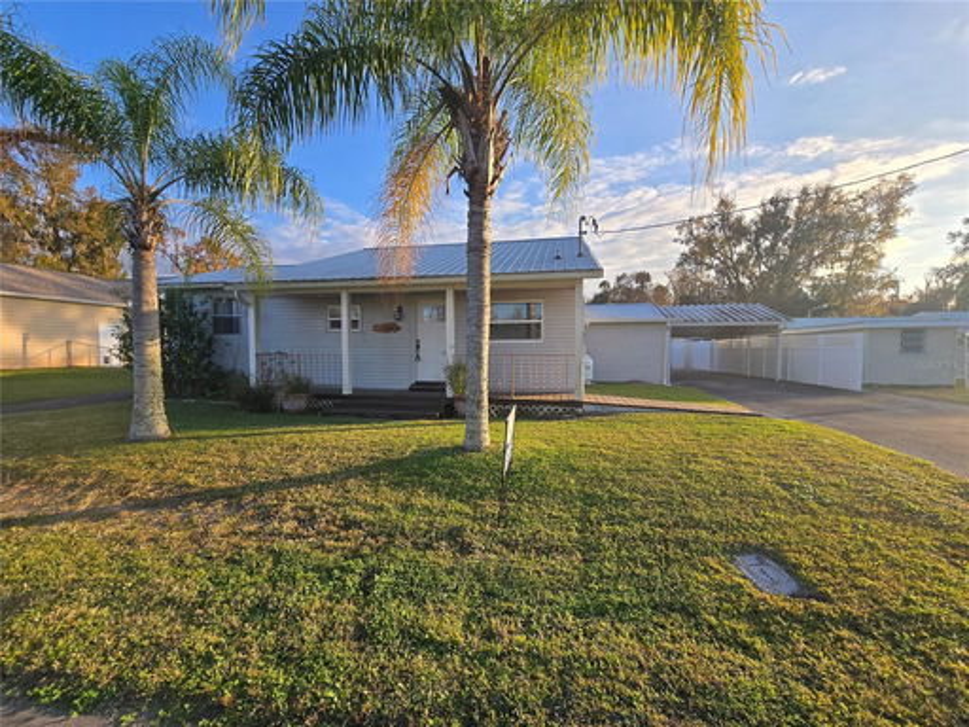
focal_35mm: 13
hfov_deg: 106.2
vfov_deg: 89.9
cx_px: 484
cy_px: 364
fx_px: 364
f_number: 2.2
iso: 50
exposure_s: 1/1019
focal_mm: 2.2
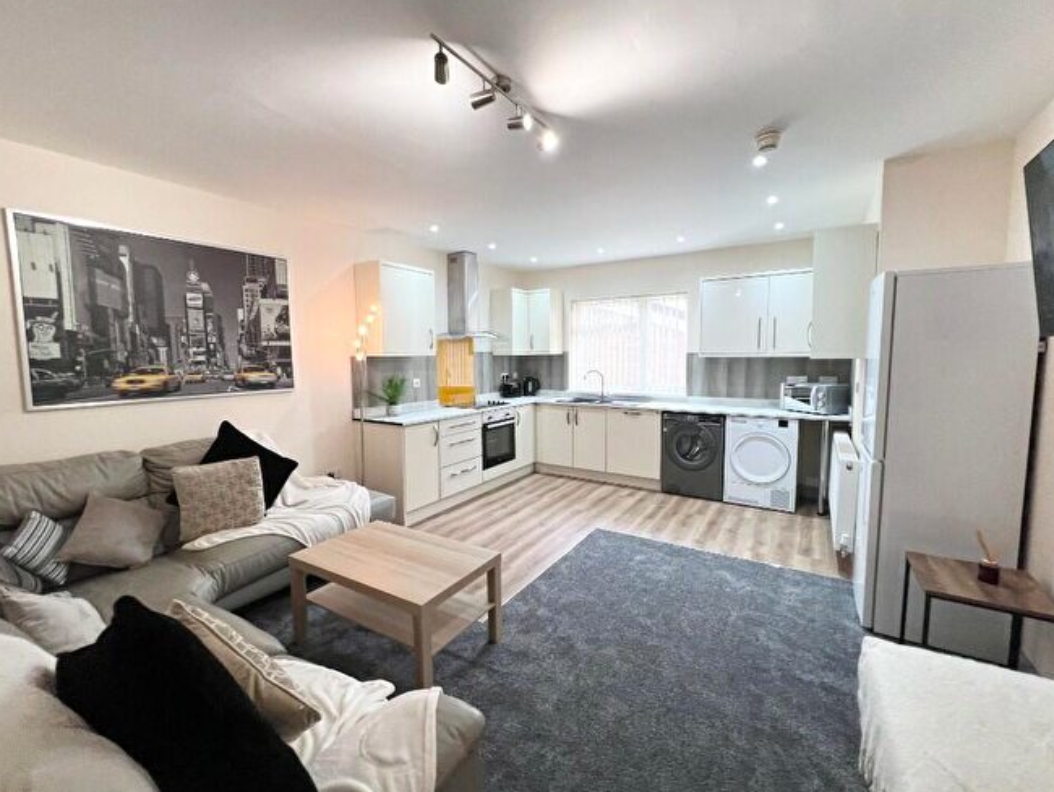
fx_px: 426
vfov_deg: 85.7
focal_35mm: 14
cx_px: 533
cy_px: 395
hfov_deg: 102.0
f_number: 1.8
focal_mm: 1.57
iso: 100
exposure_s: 1/100
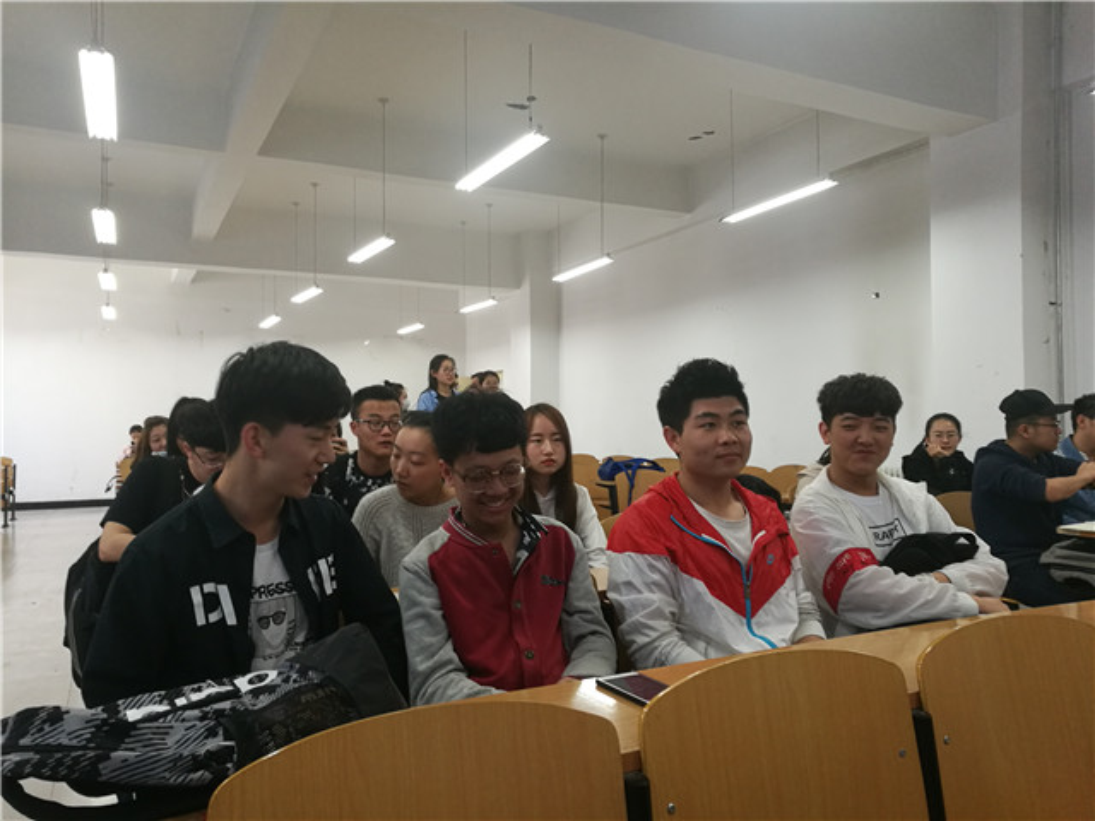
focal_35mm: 27
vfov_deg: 51.4
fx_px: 854
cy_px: 410
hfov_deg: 65.3
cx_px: 548
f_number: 2.2
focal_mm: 4.5
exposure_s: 1/33.3
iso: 160
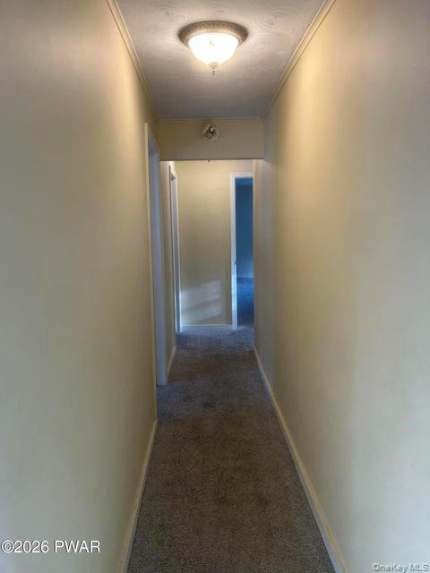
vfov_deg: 67.3
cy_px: 286
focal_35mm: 26
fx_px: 431
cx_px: 215
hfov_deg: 53.1
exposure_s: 1/120
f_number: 1.5
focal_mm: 5.7
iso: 50
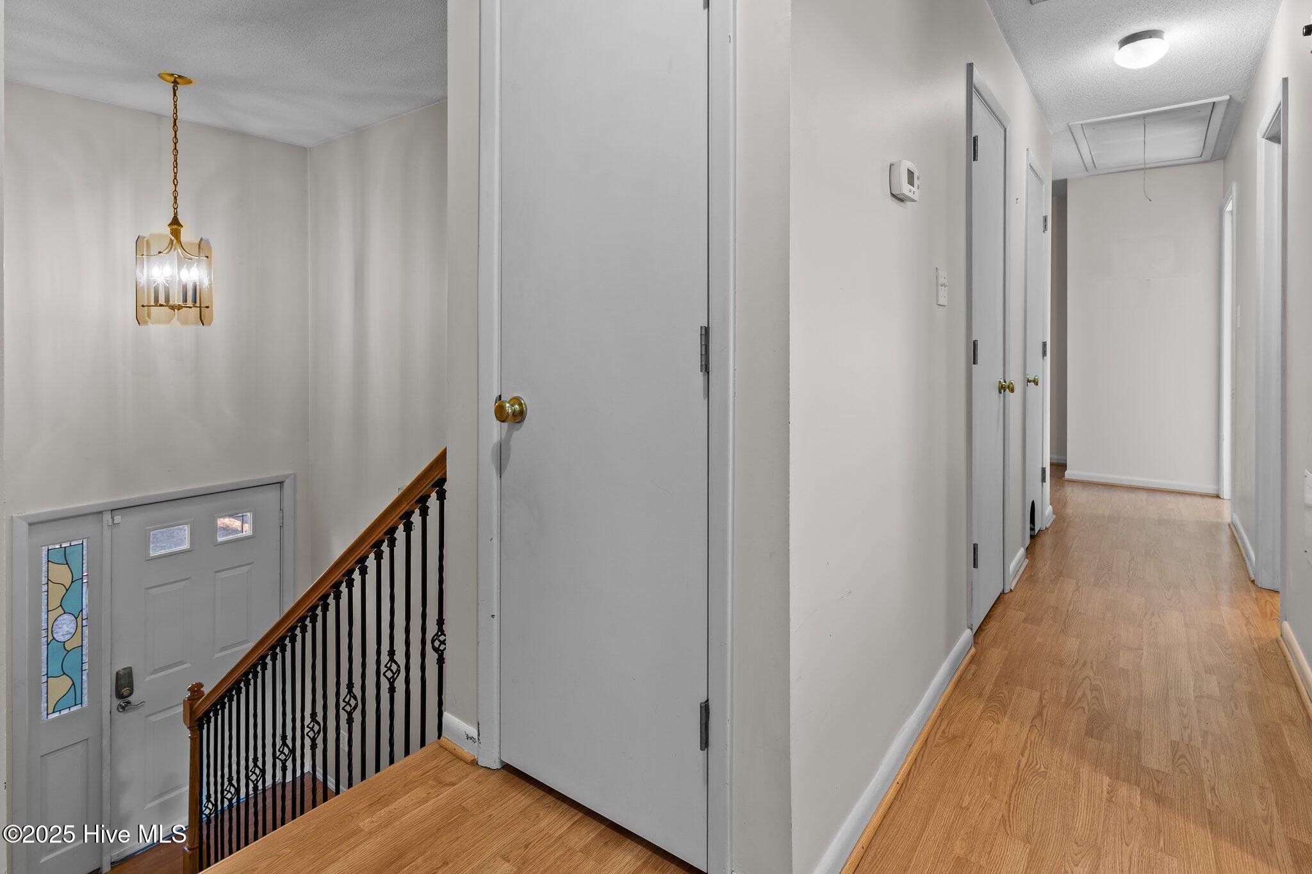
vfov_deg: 70.4
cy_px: 437
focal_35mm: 17
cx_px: 656
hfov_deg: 93.3
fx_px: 619
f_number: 7.1
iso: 125
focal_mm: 17
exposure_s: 2
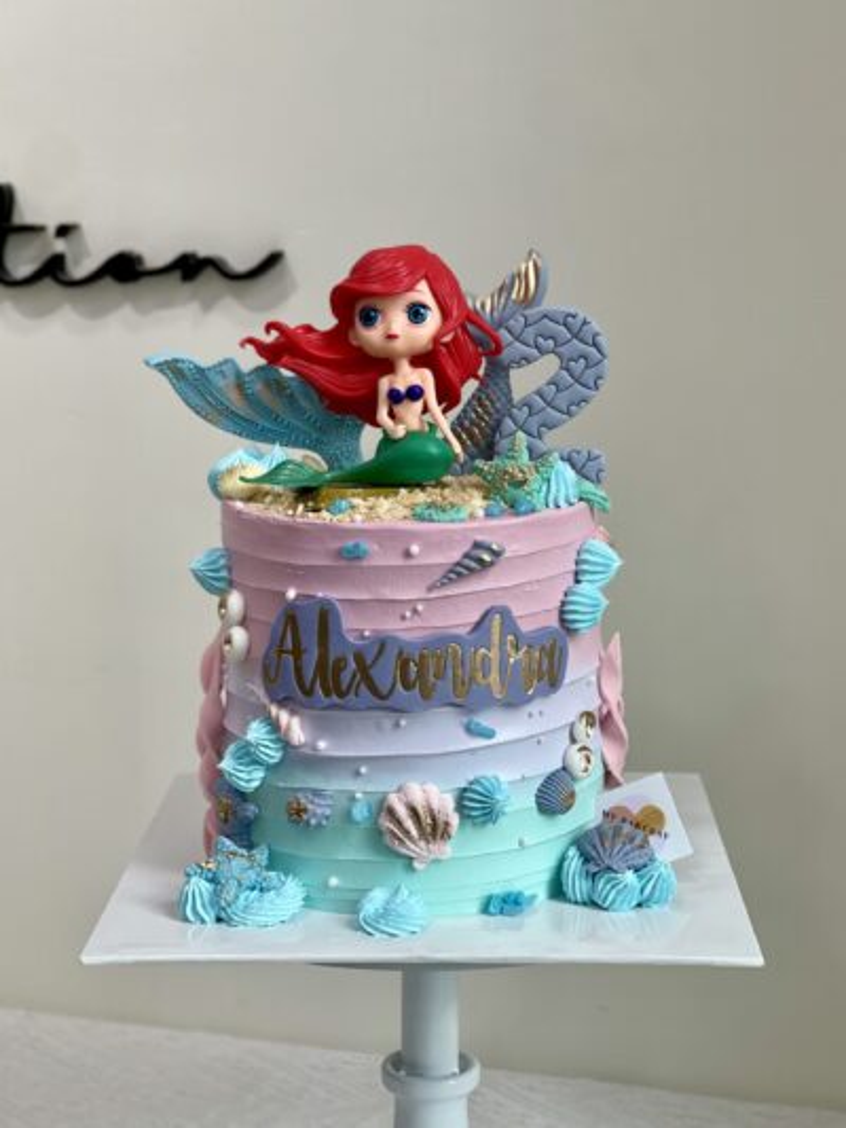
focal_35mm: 64
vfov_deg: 30.3
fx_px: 2085
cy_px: 564
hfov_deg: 22.9
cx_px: 423
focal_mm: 7.5
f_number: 2.2
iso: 50
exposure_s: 1/100
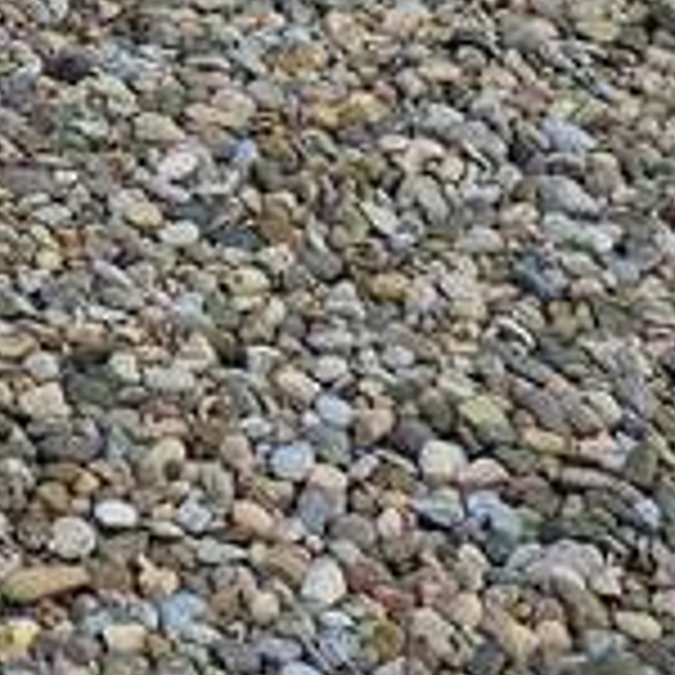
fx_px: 3839
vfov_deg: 8.5
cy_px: -1282
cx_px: -540
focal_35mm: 174
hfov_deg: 9.6
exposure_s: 1/440
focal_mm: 6.3
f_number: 1.7
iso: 20
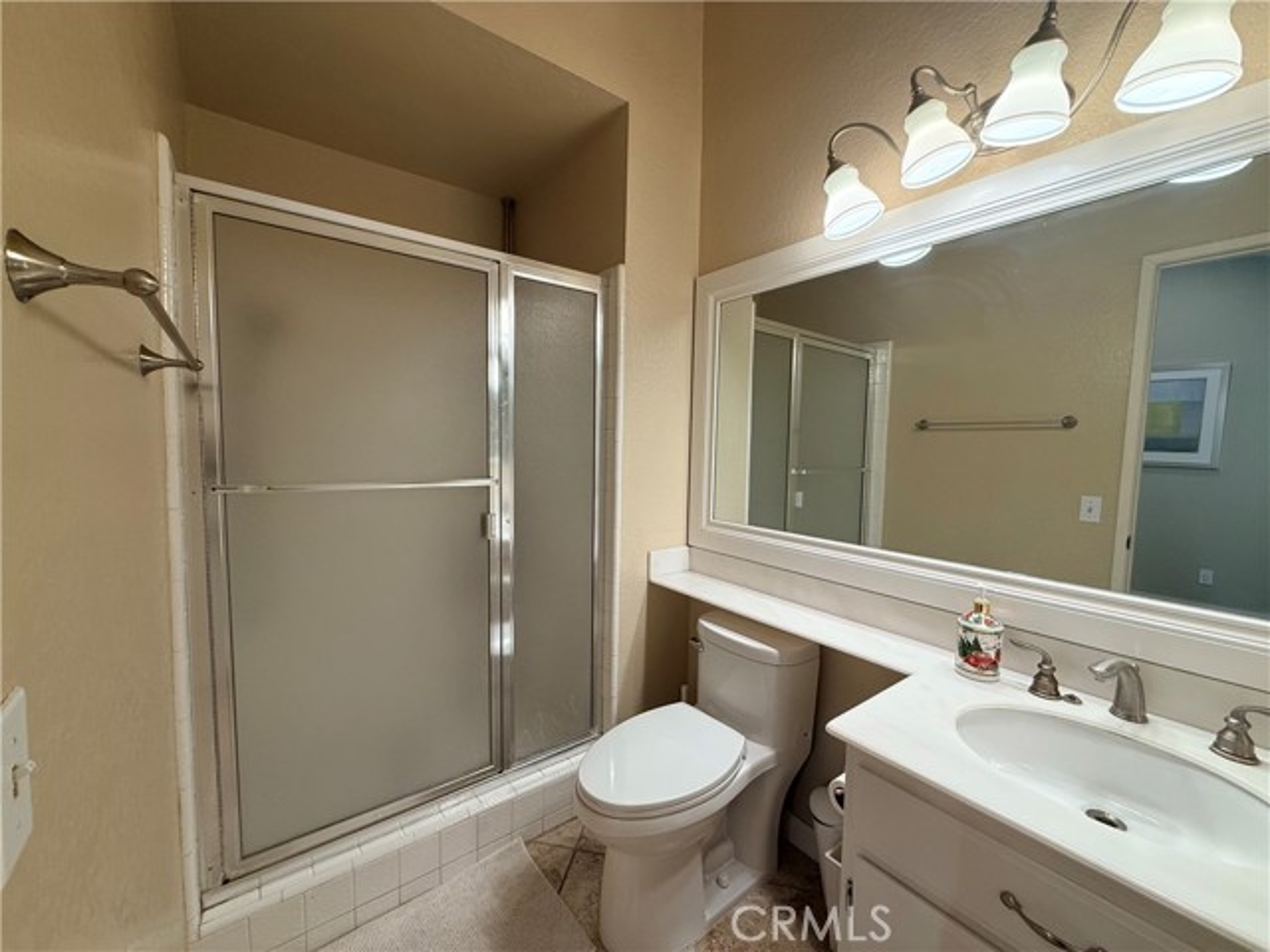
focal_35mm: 14
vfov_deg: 85.7
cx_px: 635
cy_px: 476
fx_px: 514
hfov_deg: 102.1
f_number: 2.2
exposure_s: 1/120
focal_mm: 2.22
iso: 160
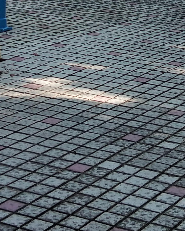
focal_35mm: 139
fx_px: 952
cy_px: -78
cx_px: 144
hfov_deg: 11.1
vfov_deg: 13.3
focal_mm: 3.69
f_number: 2.2
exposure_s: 1/241
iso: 50
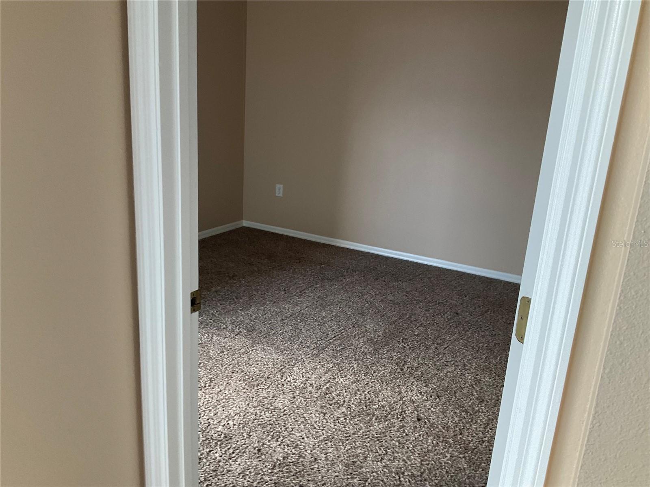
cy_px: 244
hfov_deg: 61.7
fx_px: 545
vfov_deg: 48.2
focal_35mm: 29
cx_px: 325
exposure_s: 1/60
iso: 80
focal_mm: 3
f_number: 1.8
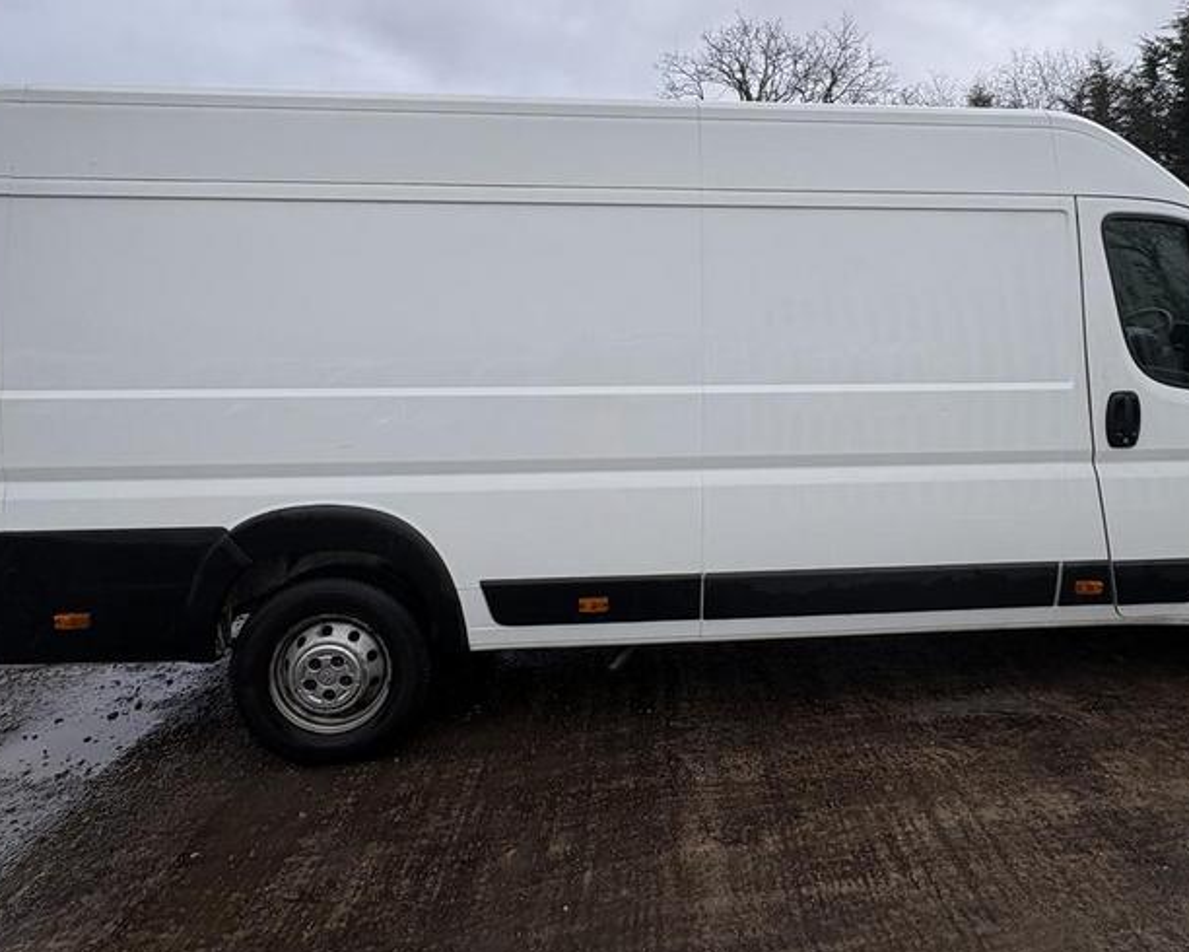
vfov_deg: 66.8
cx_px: 657
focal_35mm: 20
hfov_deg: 80.1
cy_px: 342
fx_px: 704
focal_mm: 2.22
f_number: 2.2
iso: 40
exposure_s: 1/258
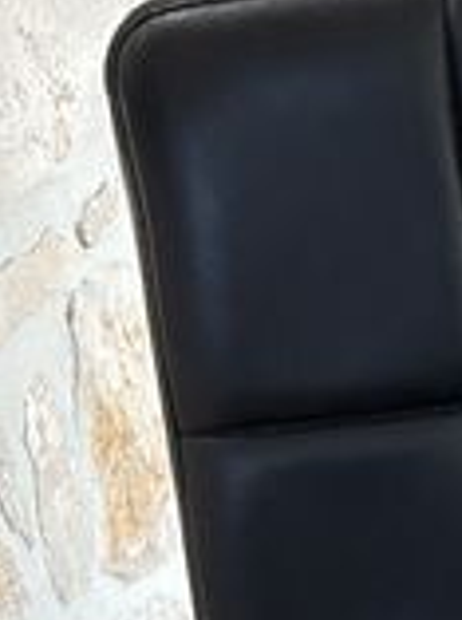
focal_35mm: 166
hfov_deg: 7.9
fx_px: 2966
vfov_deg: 11.2
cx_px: 1283
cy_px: 1058
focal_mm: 5.96
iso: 160
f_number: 1.6
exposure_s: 1/50
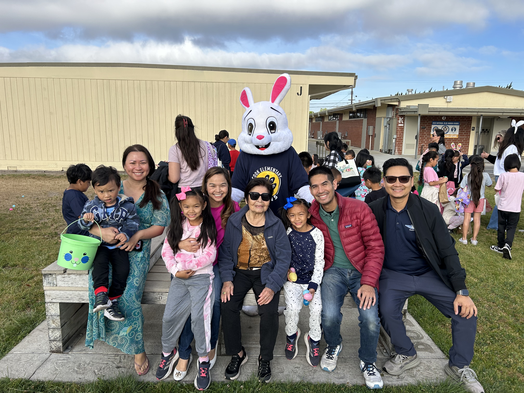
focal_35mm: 26
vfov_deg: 53.1
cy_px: 196
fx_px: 394
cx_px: 262
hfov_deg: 67.3
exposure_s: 1/2513
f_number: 1.5
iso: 50
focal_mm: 5.7
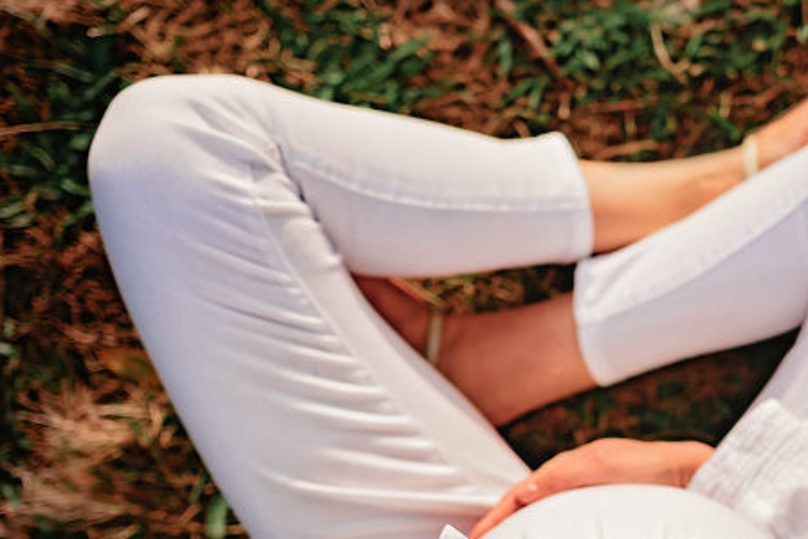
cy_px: 362
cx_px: 651
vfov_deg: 22.5
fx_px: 1347
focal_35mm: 60
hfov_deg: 32.4
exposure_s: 1/1250
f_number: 2
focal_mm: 35
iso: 100
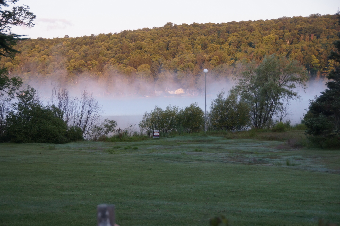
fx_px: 708
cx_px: 170
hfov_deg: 27.0
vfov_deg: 18.2
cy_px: 113
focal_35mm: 75
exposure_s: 1/80
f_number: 4.5
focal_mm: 50
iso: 320
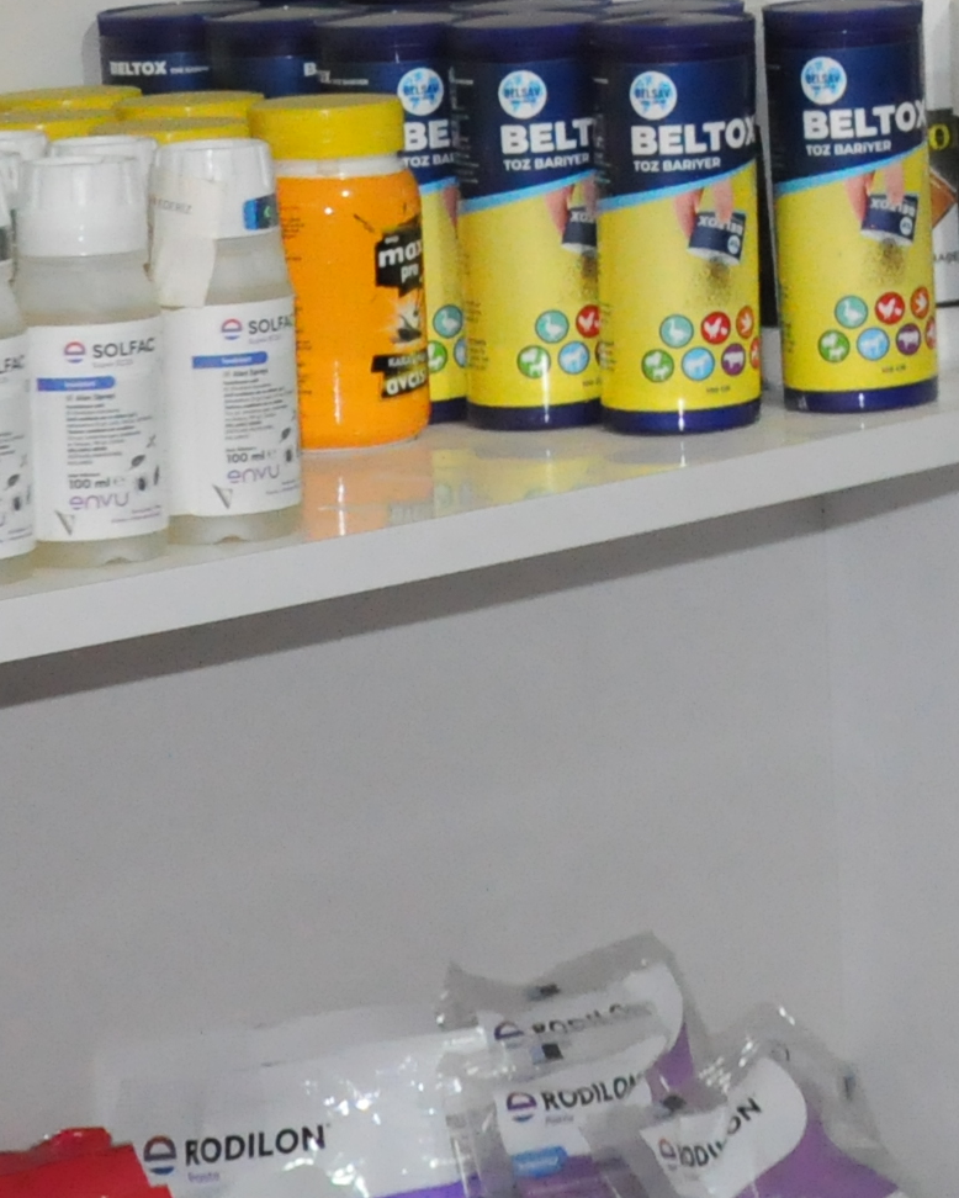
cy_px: -123
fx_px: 6597
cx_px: 1888
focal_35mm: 186
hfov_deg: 8.0
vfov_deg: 10.3
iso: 3200
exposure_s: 1/125
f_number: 4.5
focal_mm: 30
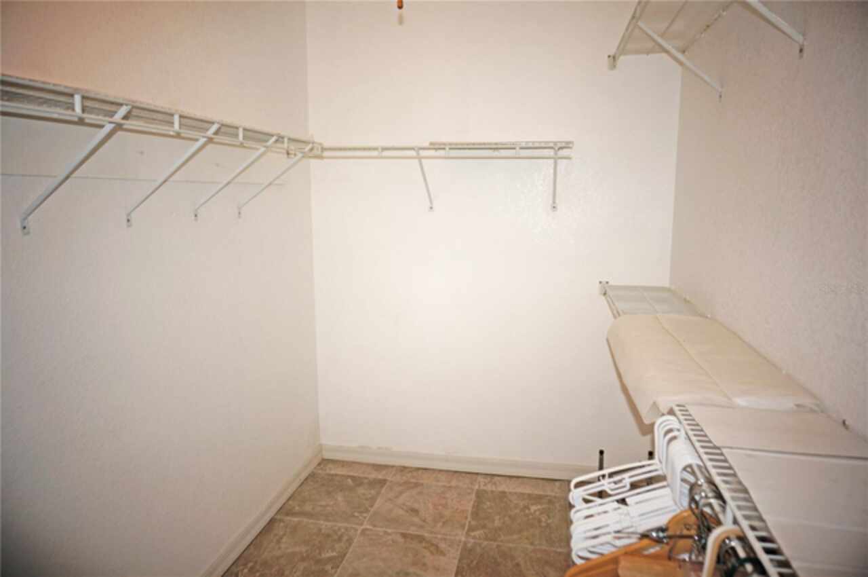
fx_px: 578
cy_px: 288
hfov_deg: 73.8
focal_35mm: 24
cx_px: 434
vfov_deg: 53.0
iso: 125
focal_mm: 16
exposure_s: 1/60
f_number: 4
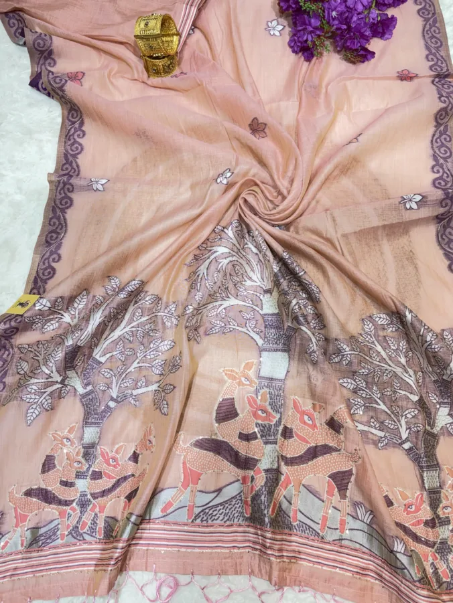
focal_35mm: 26
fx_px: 454
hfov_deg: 53.1
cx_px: 226
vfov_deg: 67.3
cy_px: 302
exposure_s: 1/100
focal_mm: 5.96
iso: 50
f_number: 1.6
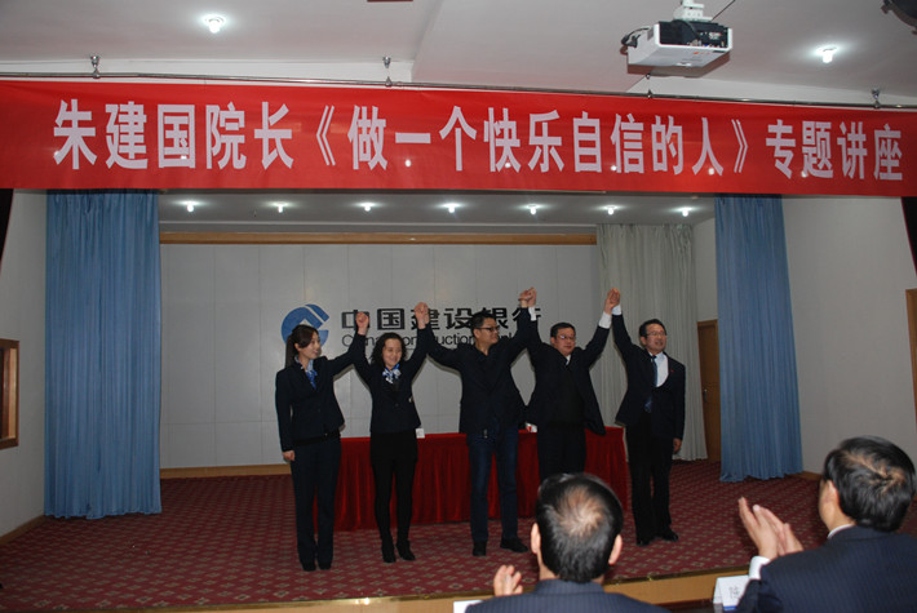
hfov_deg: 61.9
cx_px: 458
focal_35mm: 30
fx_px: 765
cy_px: 306
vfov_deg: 43.7
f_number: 4
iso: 400
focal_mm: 20
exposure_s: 1/60
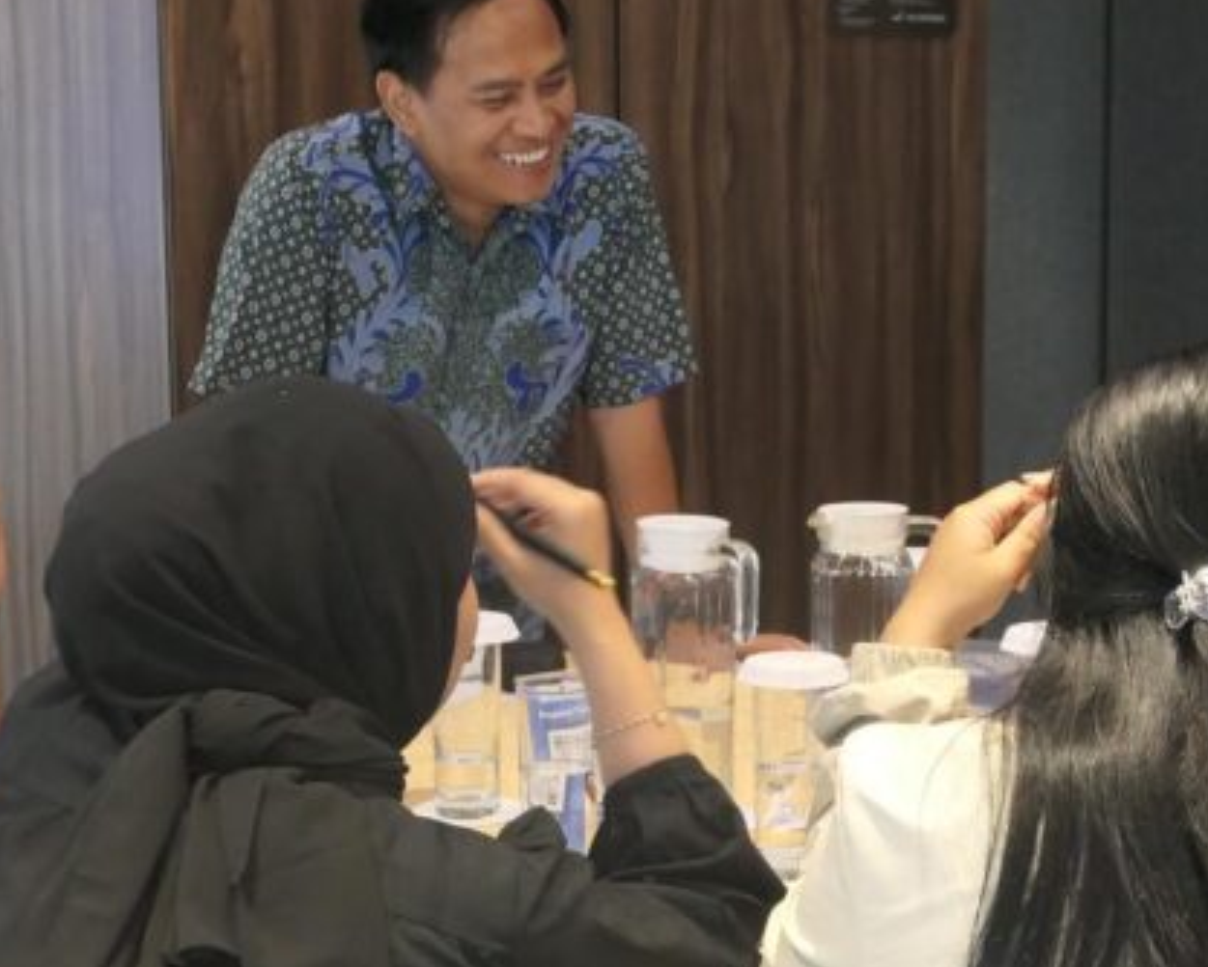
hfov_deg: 23.0
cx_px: 713
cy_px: 679
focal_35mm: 83
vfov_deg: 18.4
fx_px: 2969
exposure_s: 1/80
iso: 1250
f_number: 2.8
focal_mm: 13
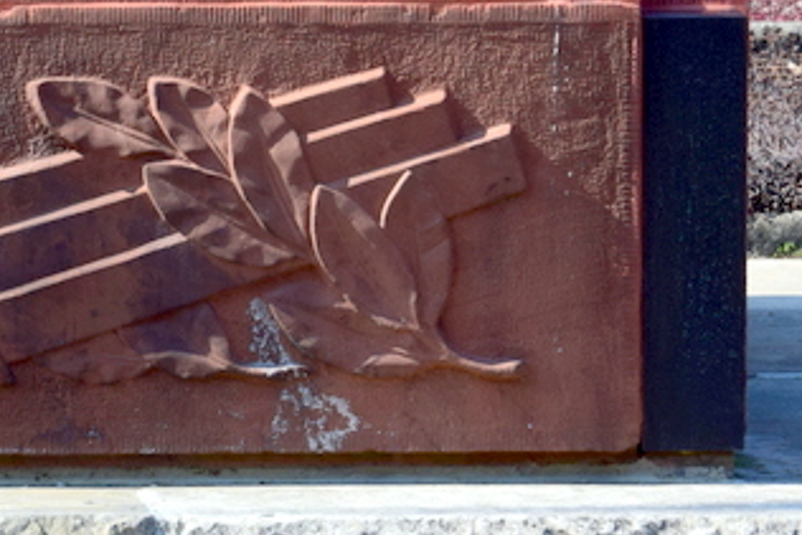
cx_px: 86
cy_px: 340
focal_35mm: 349
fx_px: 7778
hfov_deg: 5.9
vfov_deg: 3.9
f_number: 11
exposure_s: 1/320
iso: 400
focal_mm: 92
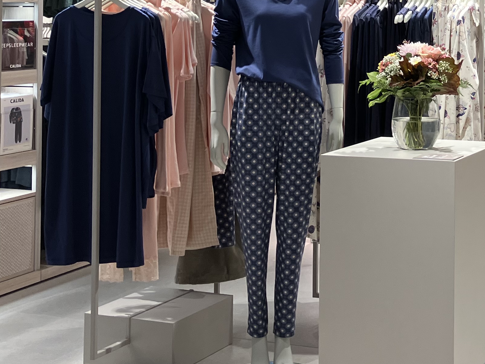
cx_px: 530
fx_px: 995
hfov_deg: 25.4
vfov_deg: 20.1
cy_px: 9
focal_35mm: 71
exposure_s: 1/121
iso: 80
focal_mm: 3.99
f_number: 1.8
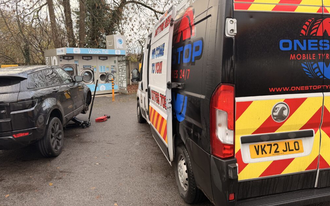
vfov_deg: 47.5
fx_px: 234
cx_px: 162
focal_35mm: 26
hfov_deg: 70.4
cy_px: 92
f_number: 1.78
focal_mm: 6.76
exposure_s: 1/220
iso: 80
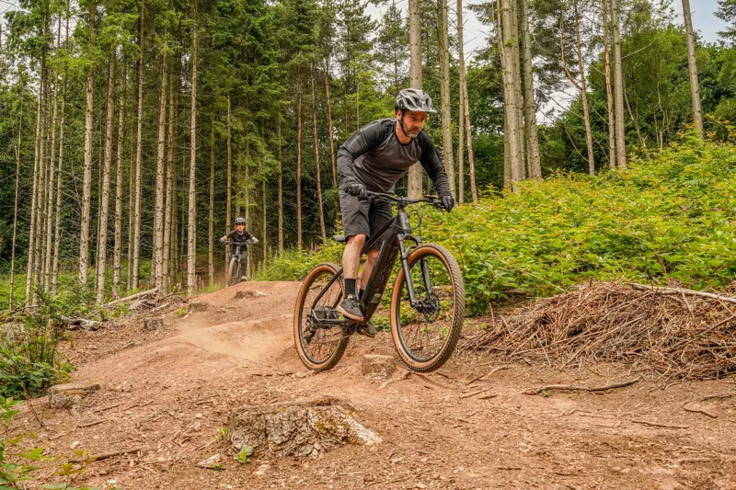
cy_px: 245
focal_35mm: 50
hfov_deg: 39.6
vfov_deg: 27.0
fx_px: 1022
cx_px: 368
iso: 800
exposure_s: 1/400
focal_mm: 50
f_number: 11
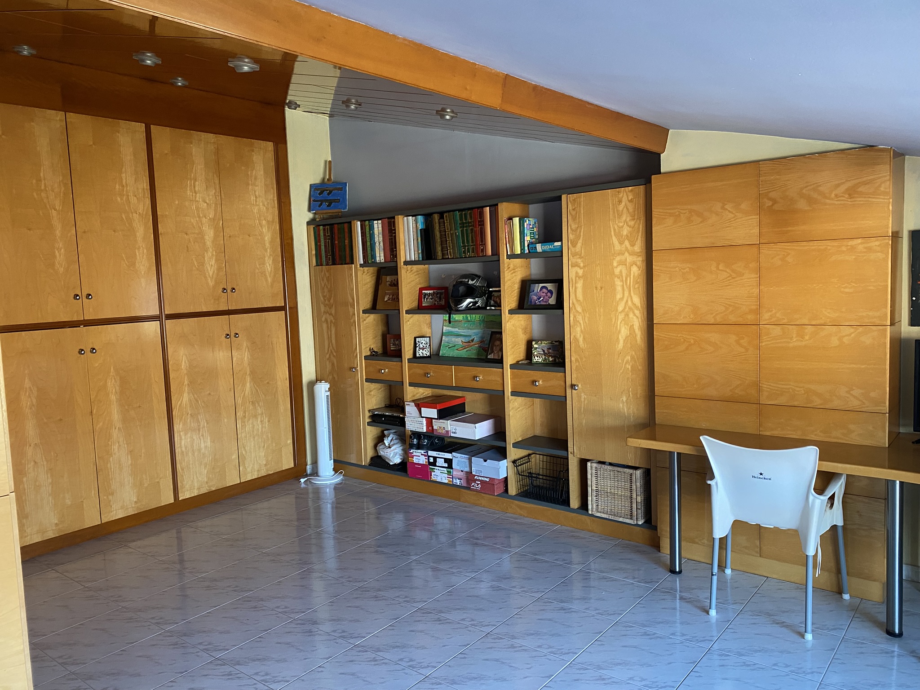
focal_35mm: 26
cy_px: 345
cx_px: 460
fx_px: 691
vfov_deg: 53.1
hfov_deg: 67.3
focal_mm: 4.25
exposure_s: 1/50
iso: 200
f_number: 1.8
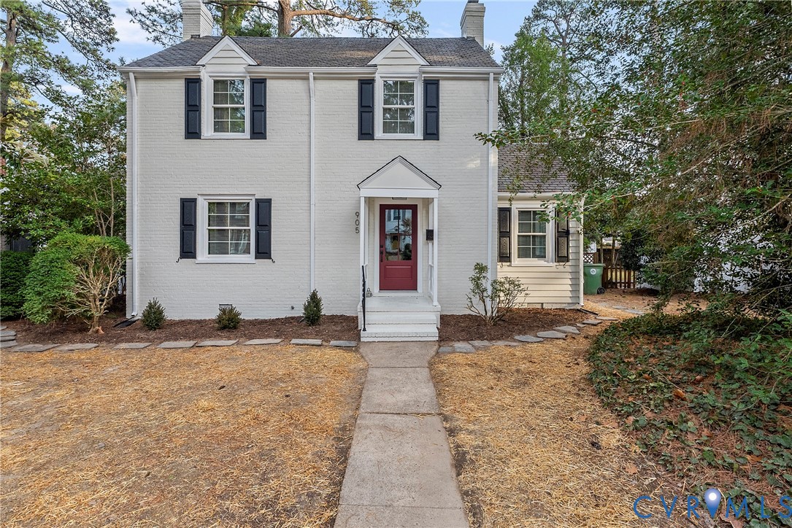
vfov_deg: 70.5
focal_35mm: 17
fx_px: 374
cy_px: 264
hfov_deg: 93.3
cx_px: 396
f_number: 8
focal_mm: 17
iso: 800
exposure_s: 1/50
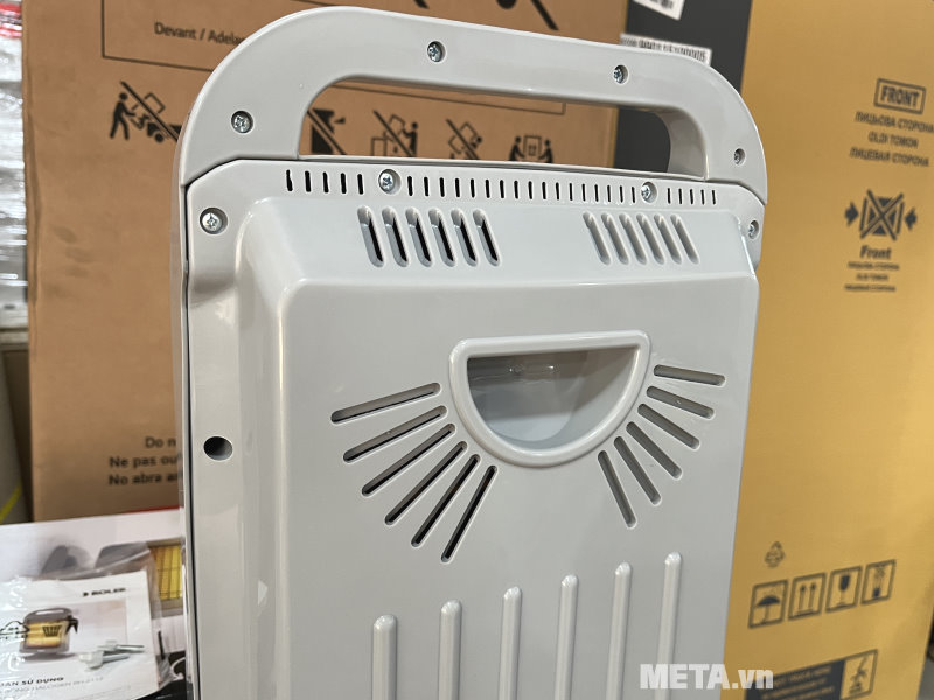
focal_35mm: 26
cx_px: 467
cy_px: 350
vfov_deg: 53.1
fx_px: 702
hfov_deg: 67.3
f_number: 1.6
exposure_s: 1/50
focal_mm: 5.1
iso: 160
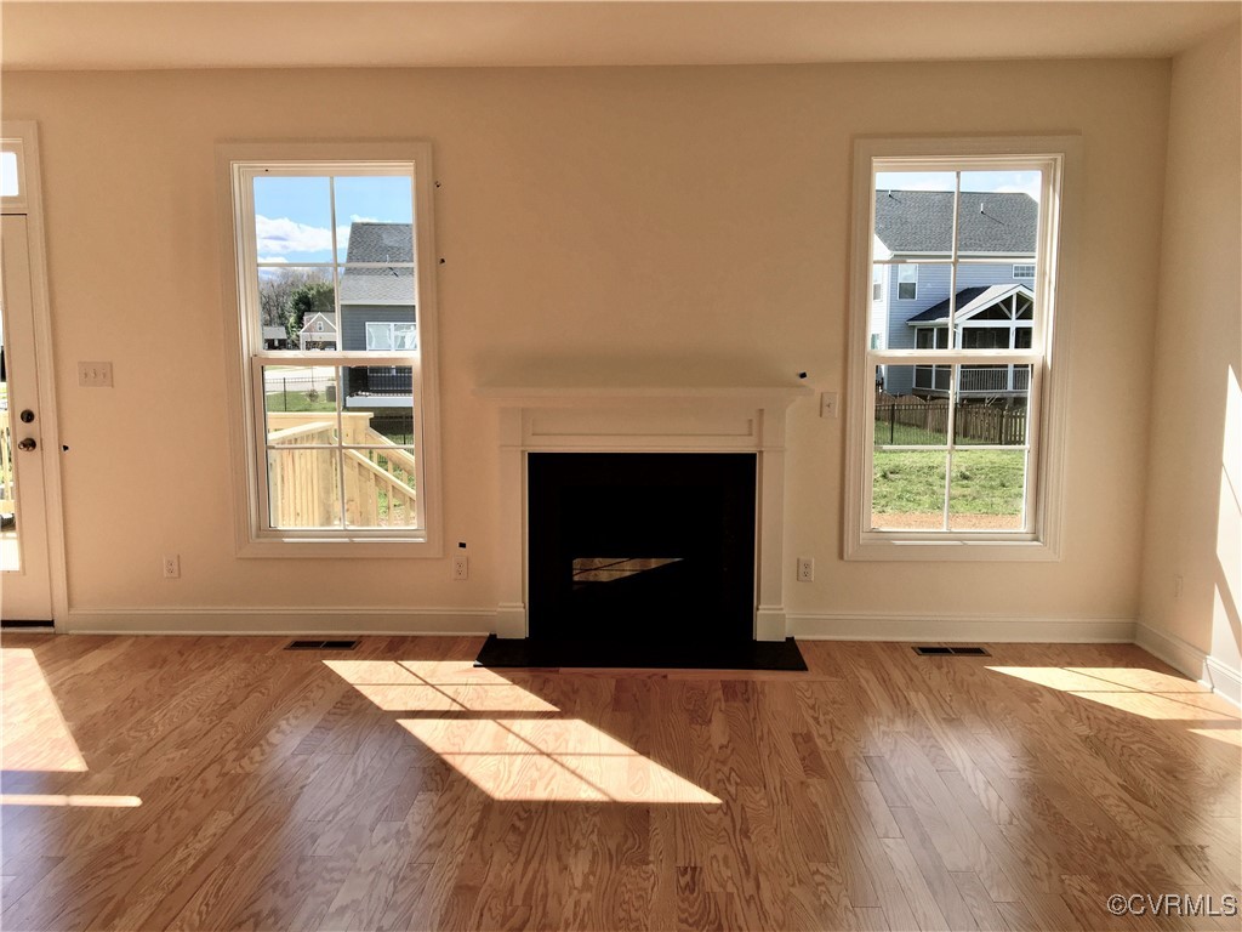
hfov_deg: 61.7
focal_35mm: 29
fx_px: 1041
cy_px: 466
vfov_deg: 48.2
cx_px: 621
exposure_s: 1/582
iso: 25
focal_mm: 4.15
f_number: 2.2
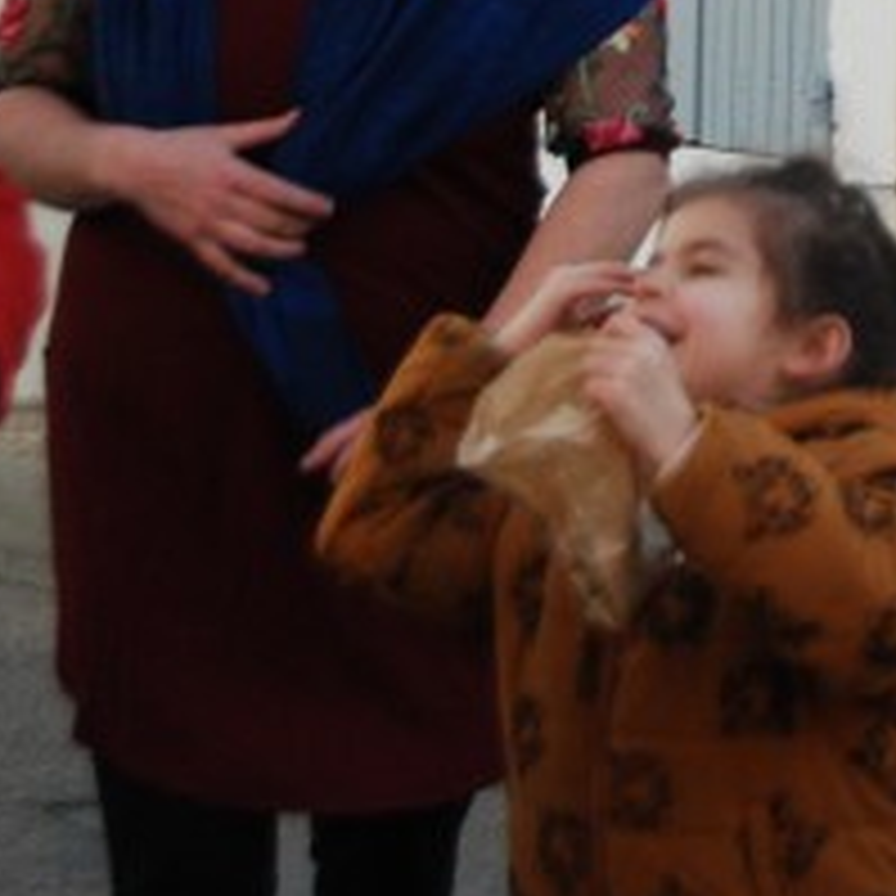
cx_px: 966
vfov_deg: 6.1
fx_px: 8375
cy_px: -369
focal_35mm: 286
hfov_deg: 6.1
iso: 400
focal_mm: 50
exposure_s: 1/100
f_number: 5
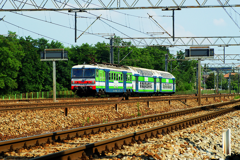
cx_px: 120
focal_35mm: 128
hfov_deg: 16.1
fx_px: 850
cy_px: 80
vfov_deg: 10.7
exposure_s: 1/400
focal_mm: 85
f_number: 8
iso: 200
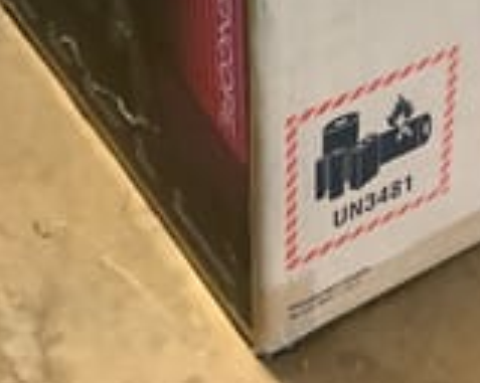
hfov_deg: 20.2
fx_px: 1349
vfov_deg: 15.3
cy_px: -140
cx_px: 290
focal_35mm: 95
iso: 320
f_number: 2.4
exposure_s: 1/33
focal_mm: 3.3
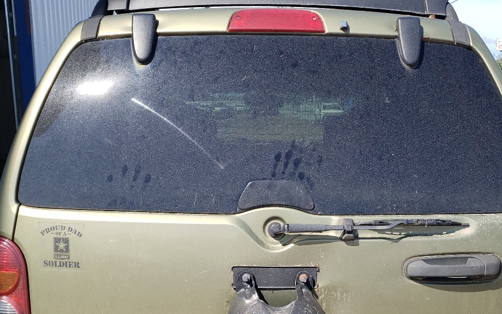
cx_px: 258
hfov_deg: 41.8
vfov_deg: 26.2
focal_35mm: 48
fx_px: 657
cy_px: 264
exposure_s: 1/2000
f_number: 1.5
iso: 50
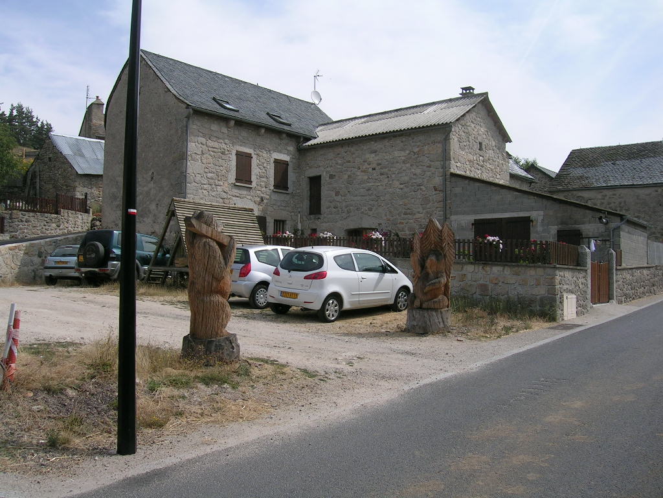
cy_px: 249
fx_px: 670
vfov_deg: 40.7
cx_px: 332
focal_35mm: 35
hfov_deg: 52.6
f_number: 4.8
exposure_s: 1/514
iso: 50
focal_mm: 5.4
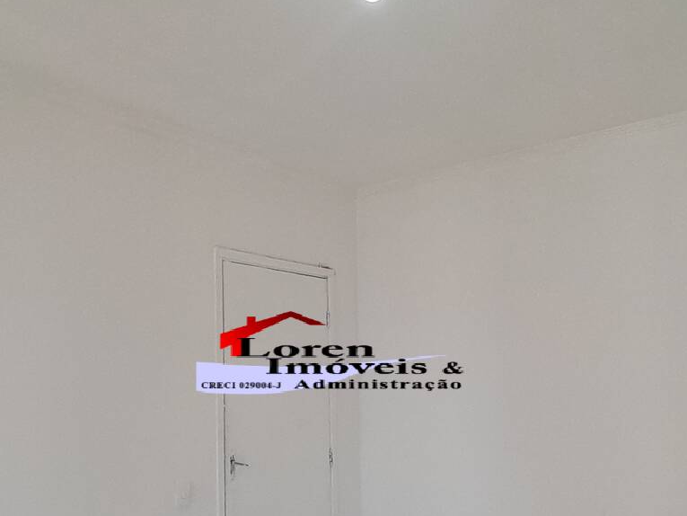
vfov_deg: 43.5
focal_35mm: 32
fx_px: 635
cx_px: 330
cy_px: 351
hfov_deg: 56.8
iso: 50
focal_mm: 1.46
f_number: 2.2
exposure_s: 1/120
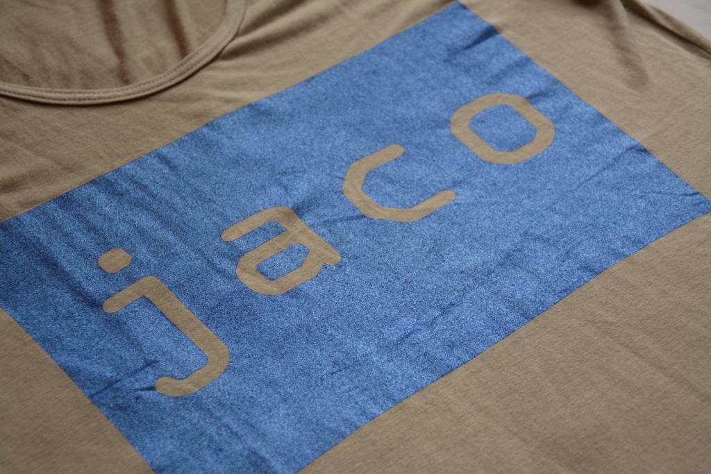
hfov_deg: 27.0
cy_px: 237
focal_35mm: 75
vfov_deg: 18.2
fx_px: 1481
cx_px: 356
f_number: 5.6
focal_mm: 50
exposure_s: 1/125
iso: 250
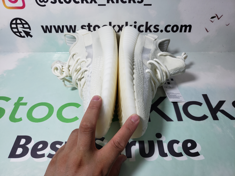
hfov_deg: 67.3
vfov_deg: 53.1
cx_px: 118
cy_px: 88
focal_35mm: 26
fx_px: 177
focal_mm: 4.3
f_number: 1.5
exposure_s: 1/513
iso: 50
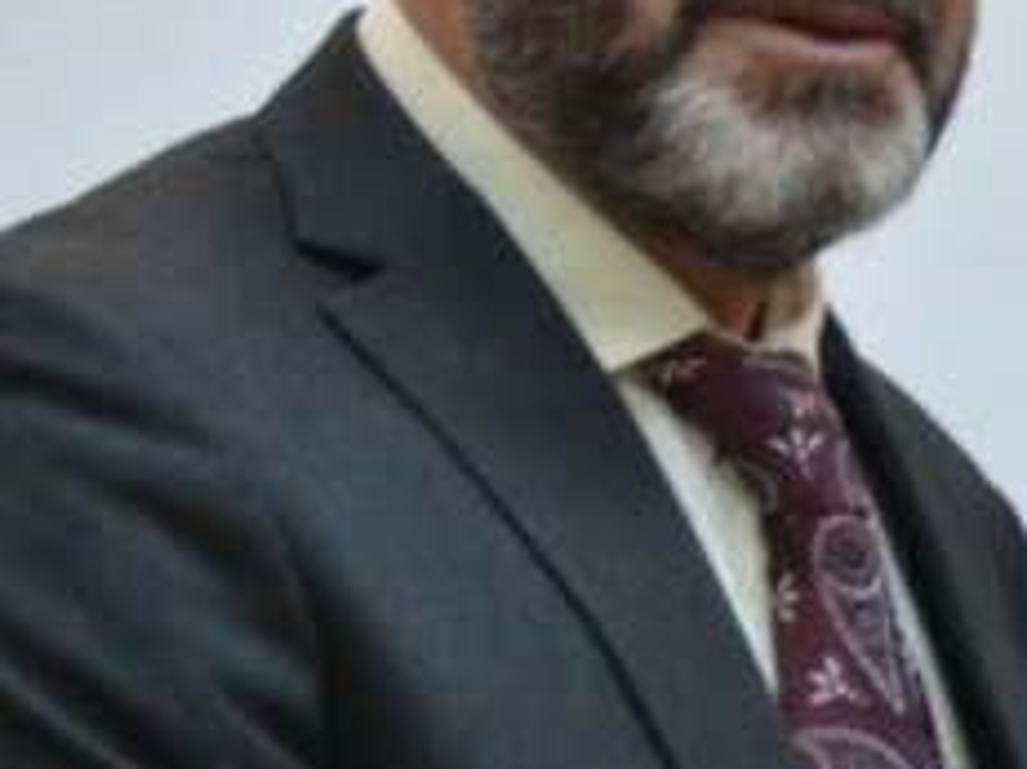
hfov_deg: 4.8
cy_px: 585
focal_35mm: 399
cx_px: 2414
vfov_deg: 3.7
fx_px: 11832
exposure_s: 1/40
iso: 640
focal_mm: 50
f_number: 3.8
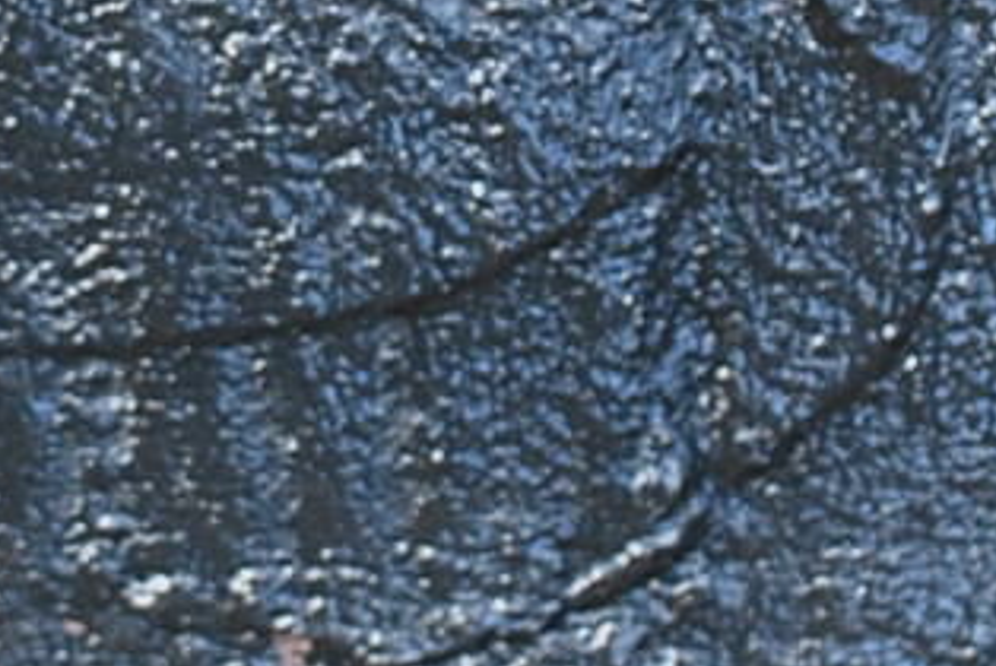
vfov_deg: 6.2
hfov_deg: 9.2
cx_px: 89
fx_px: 6148
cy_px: 16
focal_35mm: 222
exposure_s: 1/60
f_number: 4.2
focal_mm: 24
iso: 200
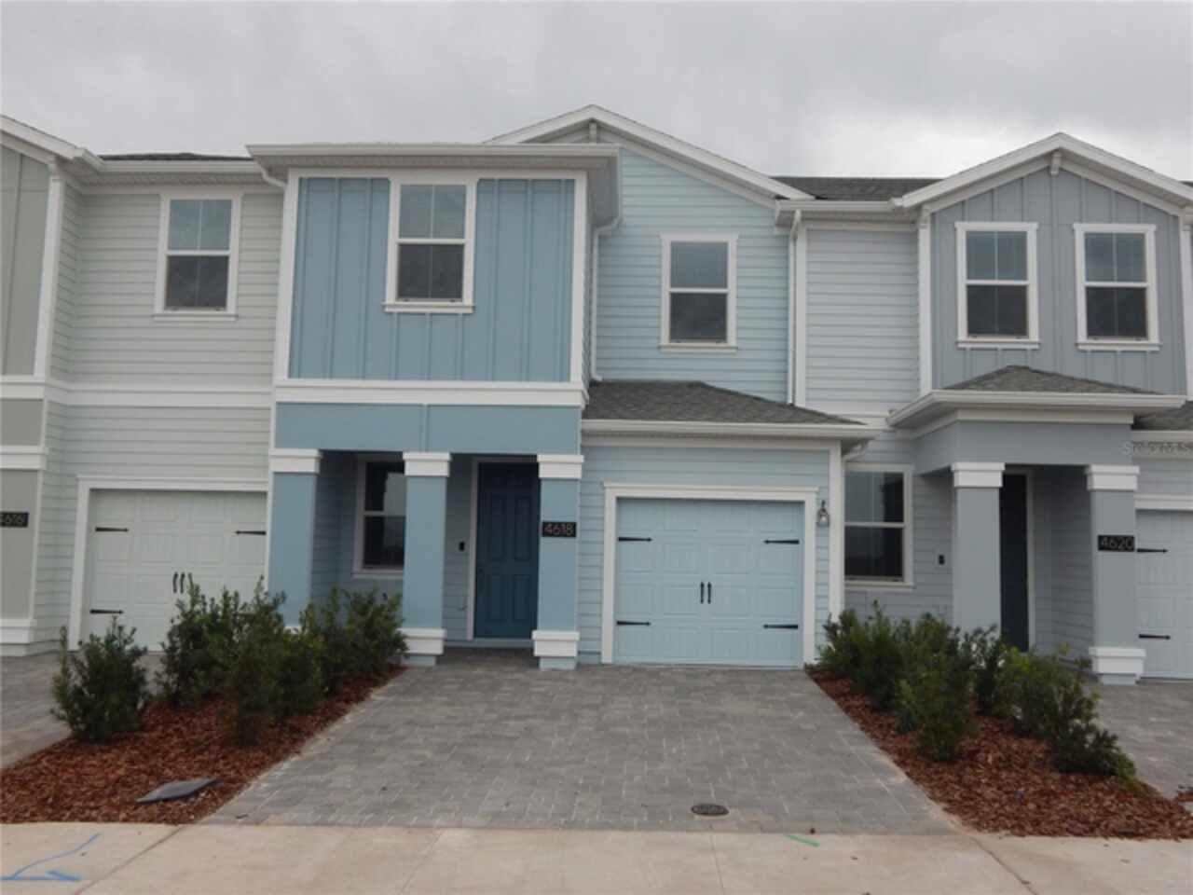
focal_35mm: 31
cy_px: 448
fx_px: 1068
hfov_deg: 58.4
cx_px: 596
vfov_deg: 45.4
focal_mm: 5.6
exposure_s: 1/640
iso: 125
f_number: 3.2
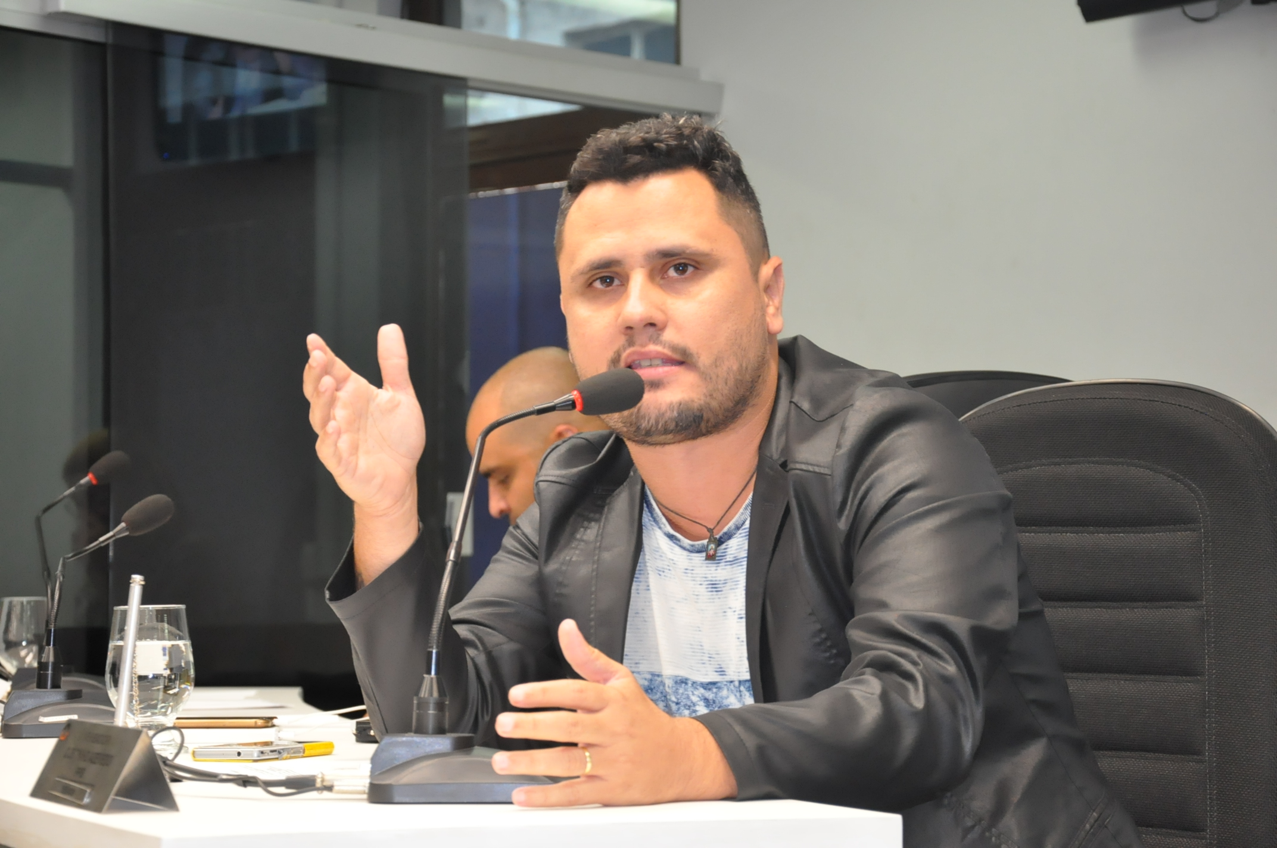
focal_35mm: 87
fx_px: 3082
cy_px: 424
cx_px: 638
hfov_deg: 23.4
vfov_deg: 15.7
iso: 2000
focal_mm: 58
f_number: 5
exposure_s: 1/60
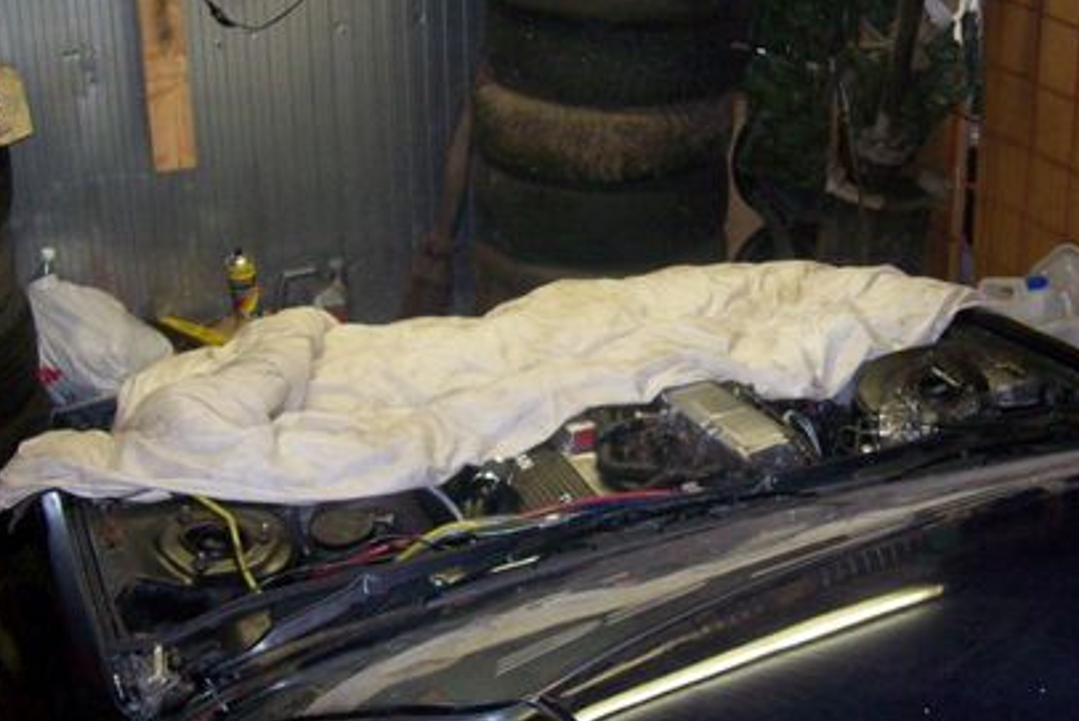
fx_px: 1769
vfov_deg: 23.0
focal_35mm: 59
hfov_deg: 33.7
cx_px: 688
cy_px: 317
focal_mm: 6
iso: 200
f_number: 2.7
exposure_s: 1/64
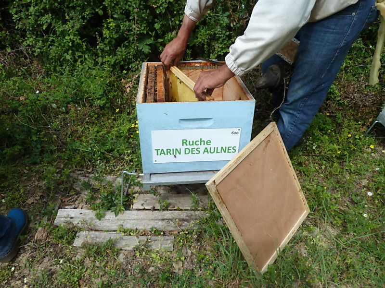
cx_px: 192
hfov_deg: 69.4
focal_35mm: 25
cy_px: 144
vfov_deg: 54.9
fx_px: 278
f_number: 4
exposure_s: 1/400
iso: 80
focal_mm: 4.1
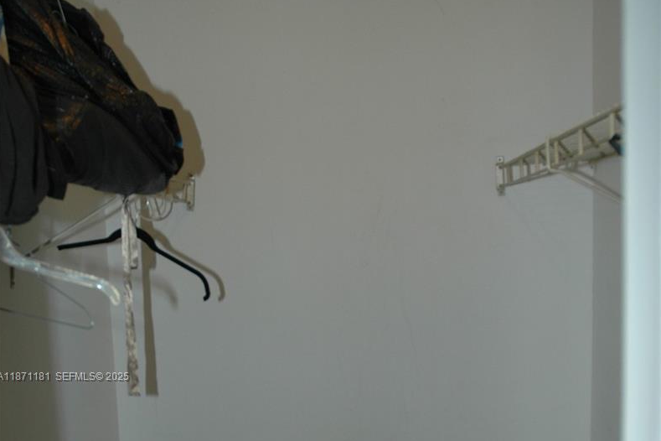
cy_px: 377
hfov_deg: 47.4
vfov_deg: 31.4
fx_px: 753
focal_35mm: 41
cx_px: 328
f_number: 4.5
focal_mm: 18
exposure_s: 1/60
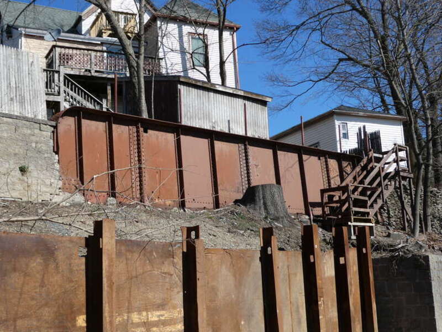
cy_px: 166
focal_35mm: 50
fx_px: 638
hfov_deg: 38.2
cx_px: 221
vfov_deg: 29.1
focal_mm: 9
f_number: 4.1
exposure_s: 1/640
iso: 80
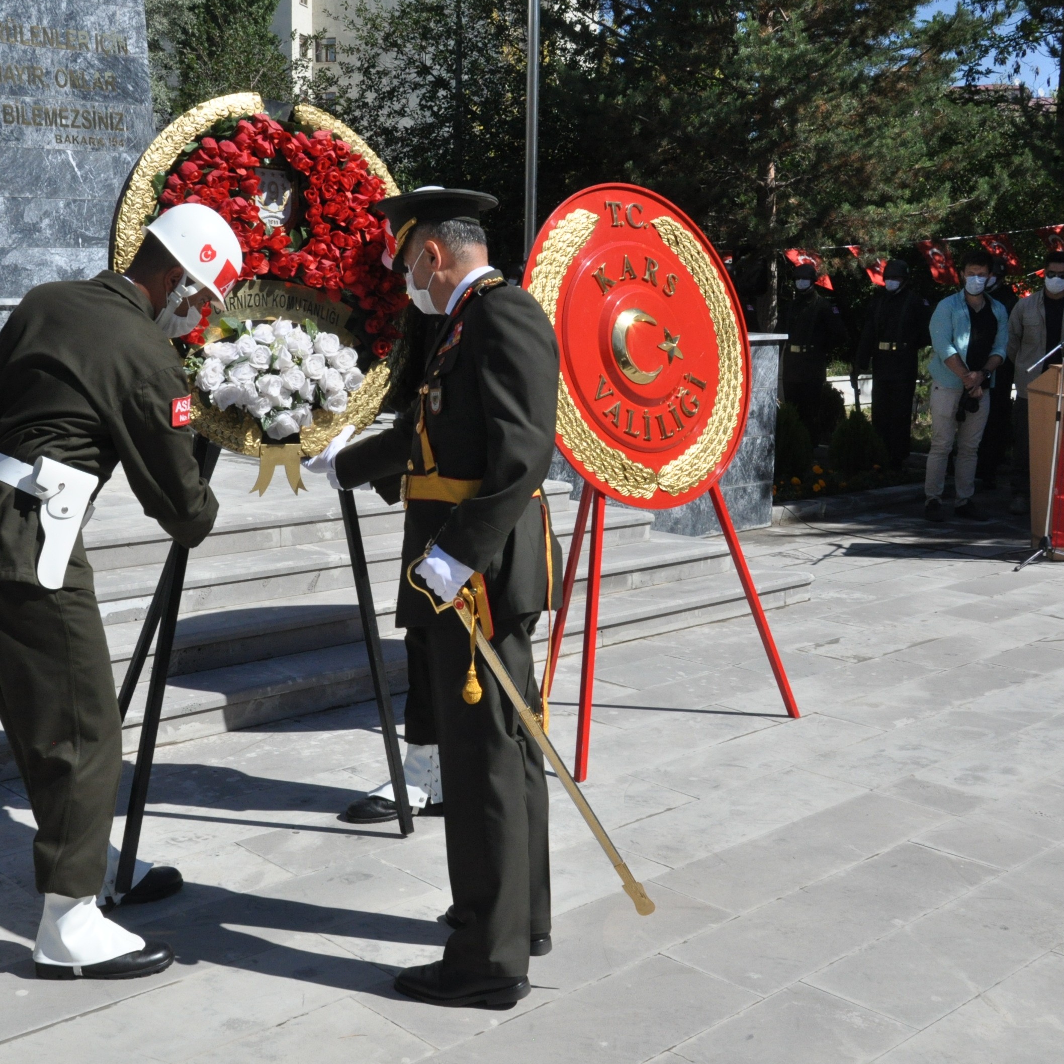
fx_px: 1413
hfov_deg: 41.2
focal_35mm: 41
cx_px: 455
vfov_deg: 41.3
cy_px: 536
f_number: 14
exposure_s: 1/800
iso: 800
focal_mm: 21
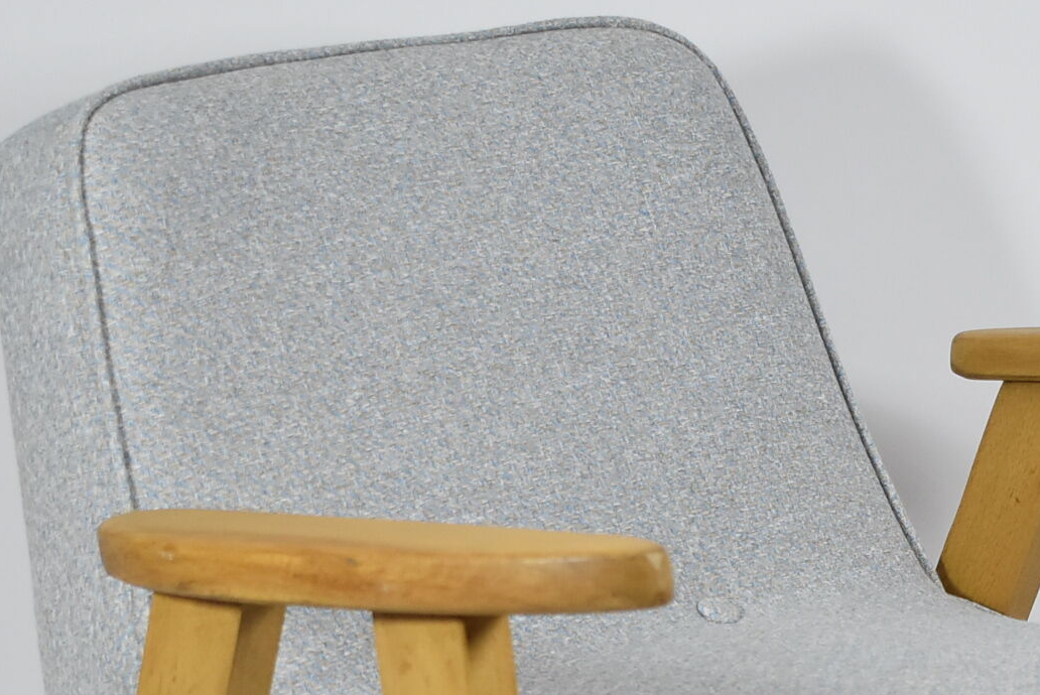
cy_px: 927
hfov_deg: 17.4
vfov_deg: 11.4
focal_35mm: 117
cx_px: 666
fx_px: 3396
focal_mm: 27
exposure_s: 1/125
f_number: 4.5
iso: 800
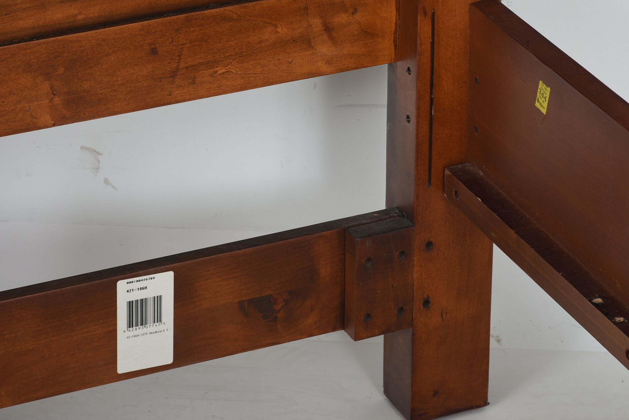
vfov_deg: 8.6
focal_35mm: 159
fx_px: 2780
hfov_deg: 12.9
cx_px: 367
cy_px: 187
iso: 200
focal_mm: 90
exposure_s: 1/200
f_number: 10
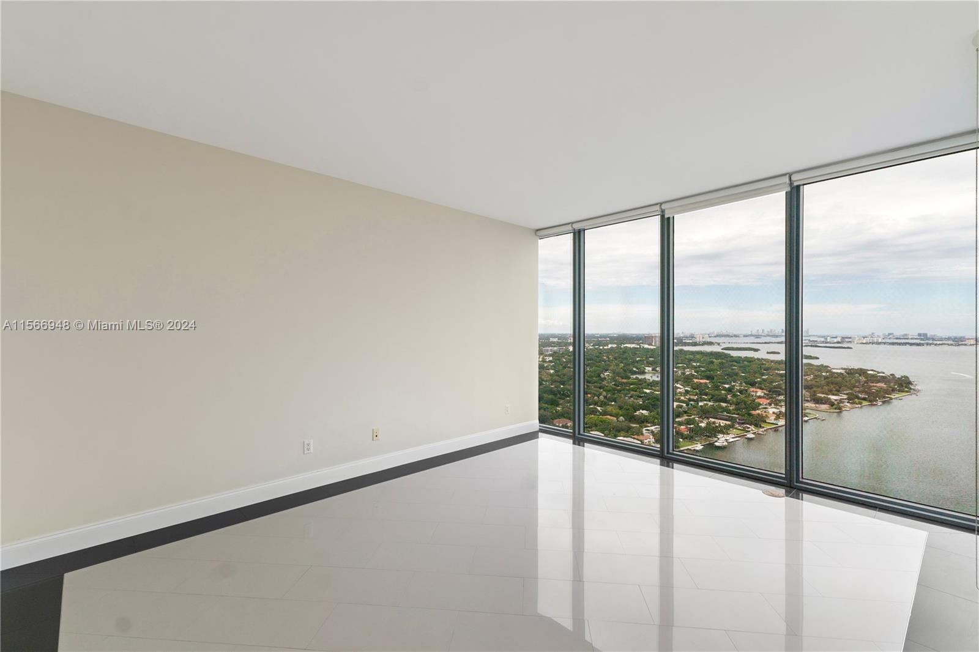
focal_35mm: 15
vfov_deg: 77.3
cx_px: 490
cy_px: 326
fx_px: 408
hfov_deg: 100.4
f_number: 10
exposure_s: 1/6
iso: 125
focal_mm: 10
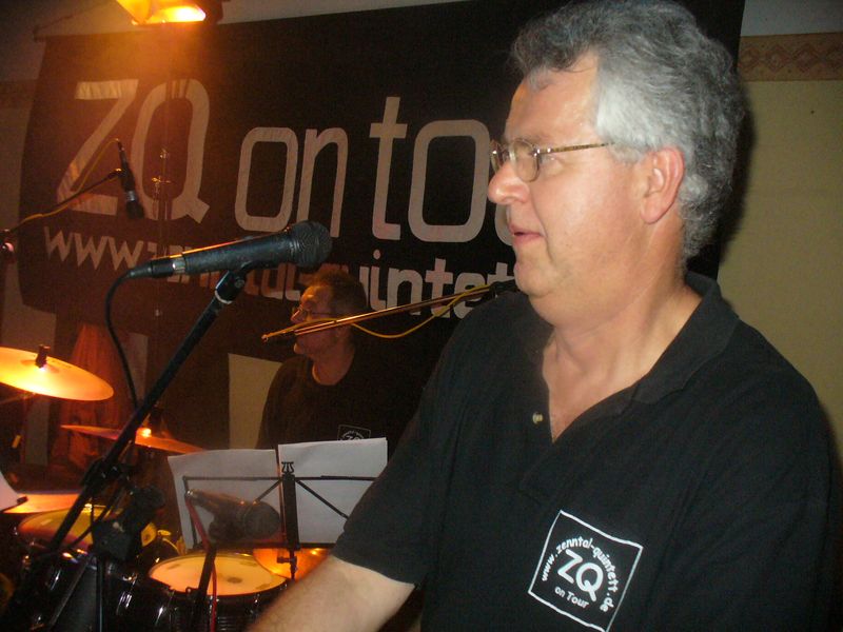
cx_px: 422
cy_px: 316
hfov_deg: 50.1
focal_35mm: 37
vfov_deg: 38.7
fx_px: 901
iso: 400
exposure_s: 1/60
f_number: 2.8
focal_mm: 6.1
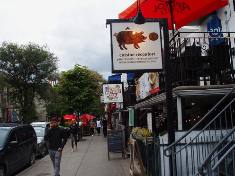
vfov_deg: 40.7
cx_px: 118
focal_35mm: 35
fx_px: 238
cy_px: 88
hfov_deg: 52.6
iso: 100
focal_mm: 7.4
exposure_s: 1/400
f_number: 3.5
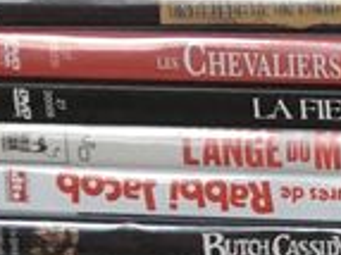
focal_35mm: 203
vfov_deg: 7.3
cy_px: 21
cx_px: 1042
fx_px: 1998
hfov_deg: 8.2
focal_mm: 4.15
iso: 125
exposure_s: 1/33
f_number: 2.2
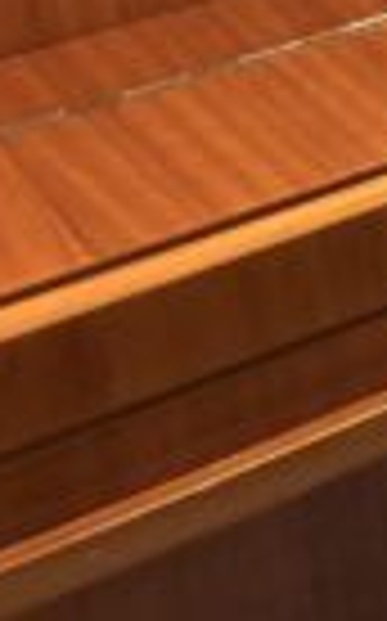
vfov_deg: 14.8
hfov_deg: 7.9
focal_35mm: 131
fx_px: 2215
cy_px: -317
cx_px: 1352
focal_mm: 5.96
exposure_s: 1/50
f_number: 1.6
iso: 400
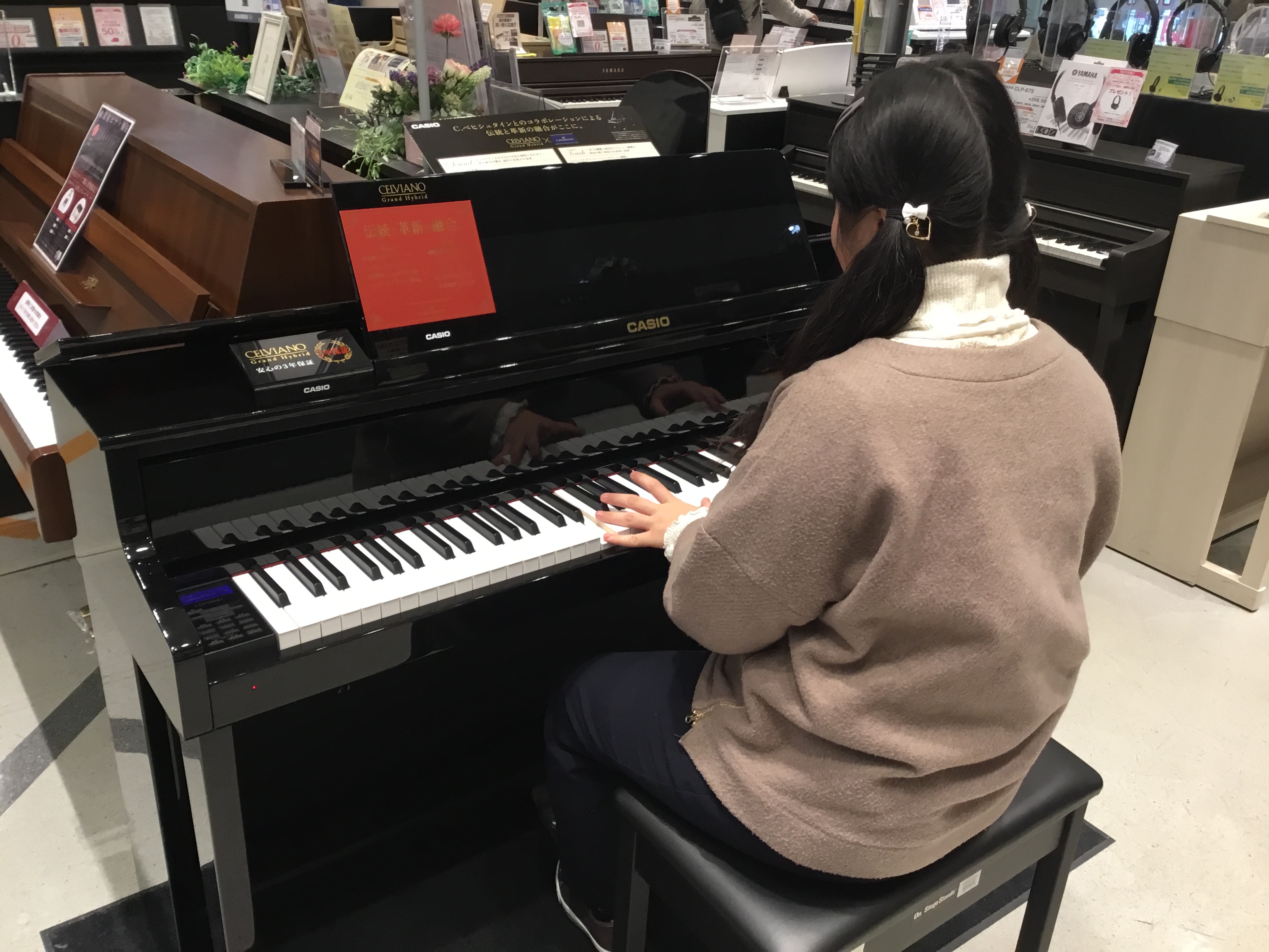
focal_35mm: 31
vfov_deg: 45.4
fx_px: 1136
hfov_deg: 58.4
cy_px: 476
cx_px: 634
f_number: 2.4
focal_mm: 3.3
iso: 64
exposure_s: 1/30
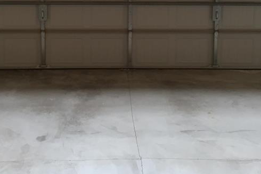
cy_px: -2
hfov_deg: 31.9
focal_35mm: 63
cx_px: 124
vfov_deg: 20.8
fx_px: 457
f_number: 2.2
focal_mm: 4.15
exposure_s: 1/30
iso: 40
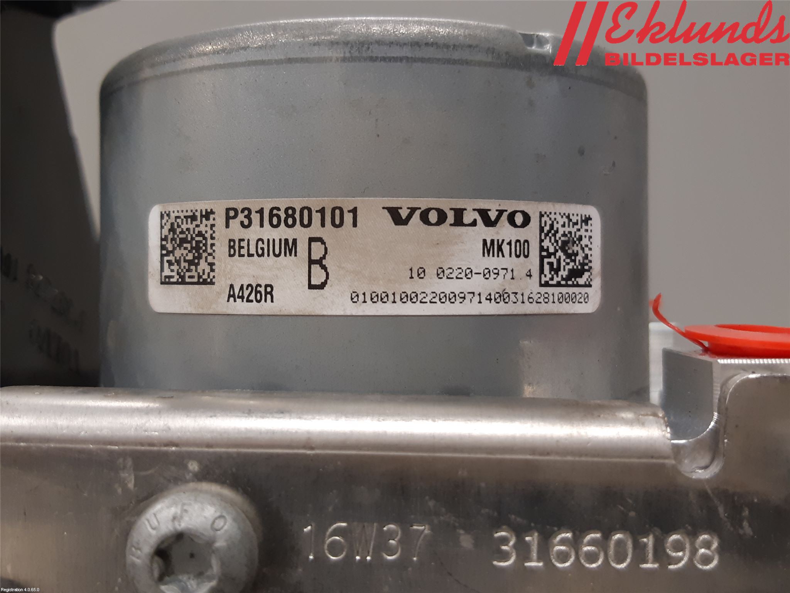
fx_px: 593
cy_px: 296
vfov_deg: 53.1
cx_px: 395
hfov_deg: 67.3
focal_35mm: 26
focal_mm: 3.93
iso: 125
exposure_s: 1/50
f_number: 1.7
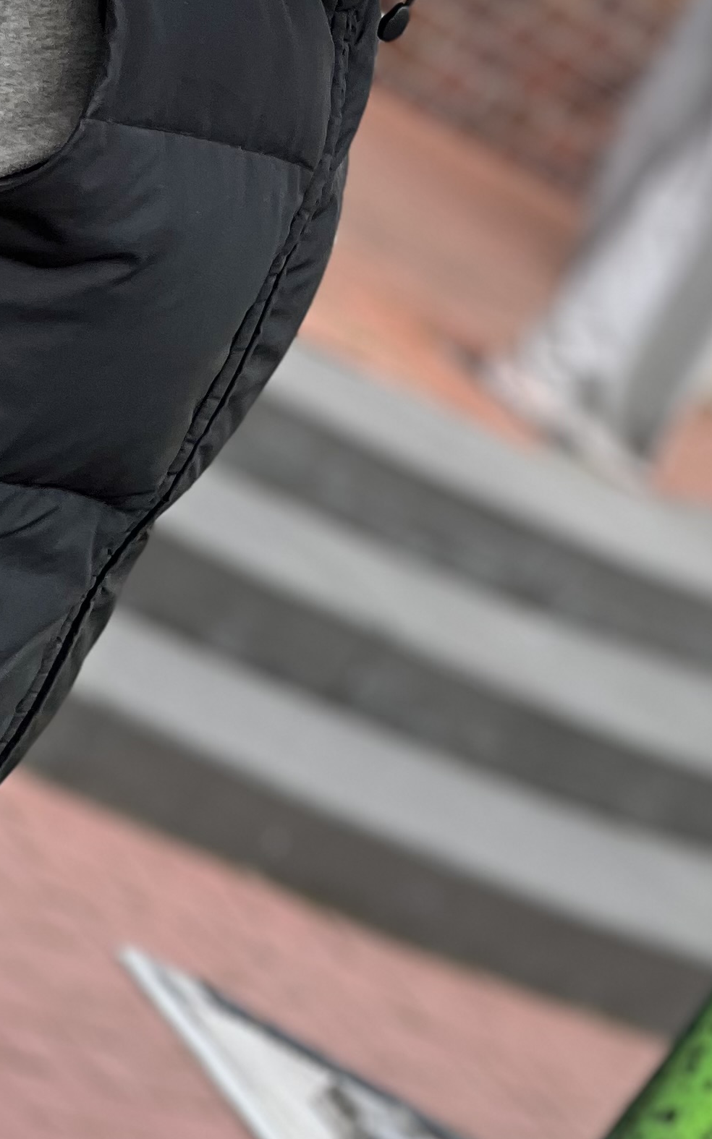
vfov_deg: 9.9
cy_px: -48
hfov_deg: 6.2
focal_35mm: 209
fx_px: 6491
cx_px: 1063
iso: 25
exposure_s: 1/169
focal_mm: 9
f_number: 2.8
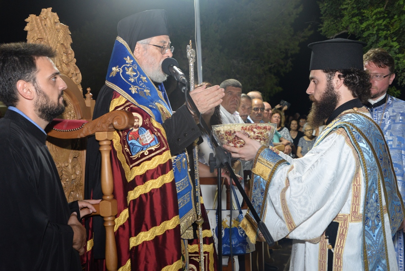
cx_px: 202
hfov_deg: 46.4
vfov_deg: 31.9
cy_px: 136
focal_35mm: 42
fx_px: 473
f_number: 6.3
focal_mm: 42
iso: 1600
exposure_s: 1/60
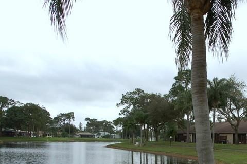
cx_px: 189
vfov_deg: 24.2
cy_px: 127
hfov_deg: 35.4
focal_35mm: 55
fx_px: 377
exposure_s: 1/500
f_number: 6.3
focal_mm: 22
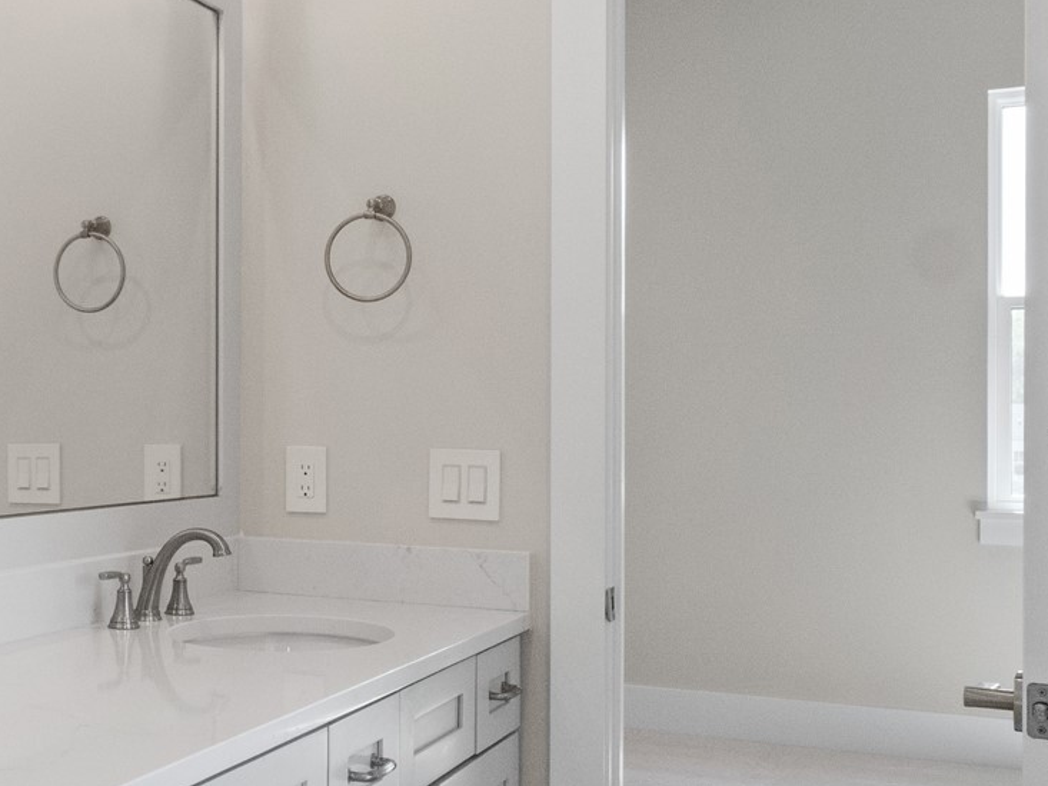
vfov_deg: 30.2
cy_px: 437
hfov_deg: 36.3
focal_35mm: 48
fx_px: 1453
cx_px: 40
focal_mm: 11
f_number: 13
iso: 2500
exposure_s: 1/60
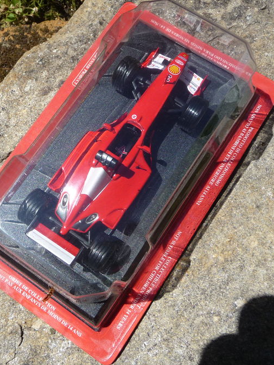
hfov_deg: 33.5
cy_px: 180
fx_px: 443
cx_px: 62
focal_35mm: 42
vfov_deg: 44.8
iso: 100
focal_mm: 4.7
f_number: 8
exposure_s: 1/320
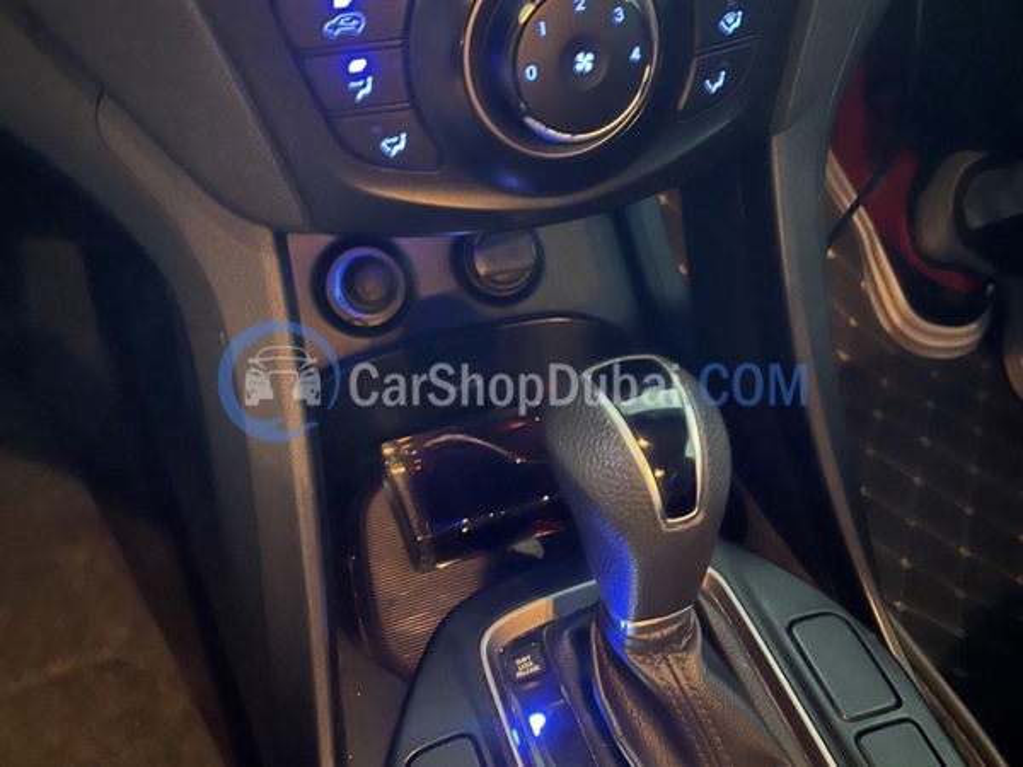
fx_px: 768
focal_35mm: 26
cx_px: 512
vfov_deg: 53.1
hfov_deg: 67.3
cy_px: 384
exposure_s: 1/5
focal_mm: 5.1
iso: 800
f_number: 1.6
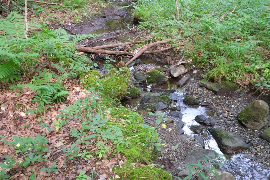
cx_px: 135
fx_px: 262
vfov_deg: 37.8
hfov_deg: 54.4
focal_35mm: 35
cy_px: 90
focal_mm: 23
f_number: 11
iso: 3200
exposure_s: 1/3.5
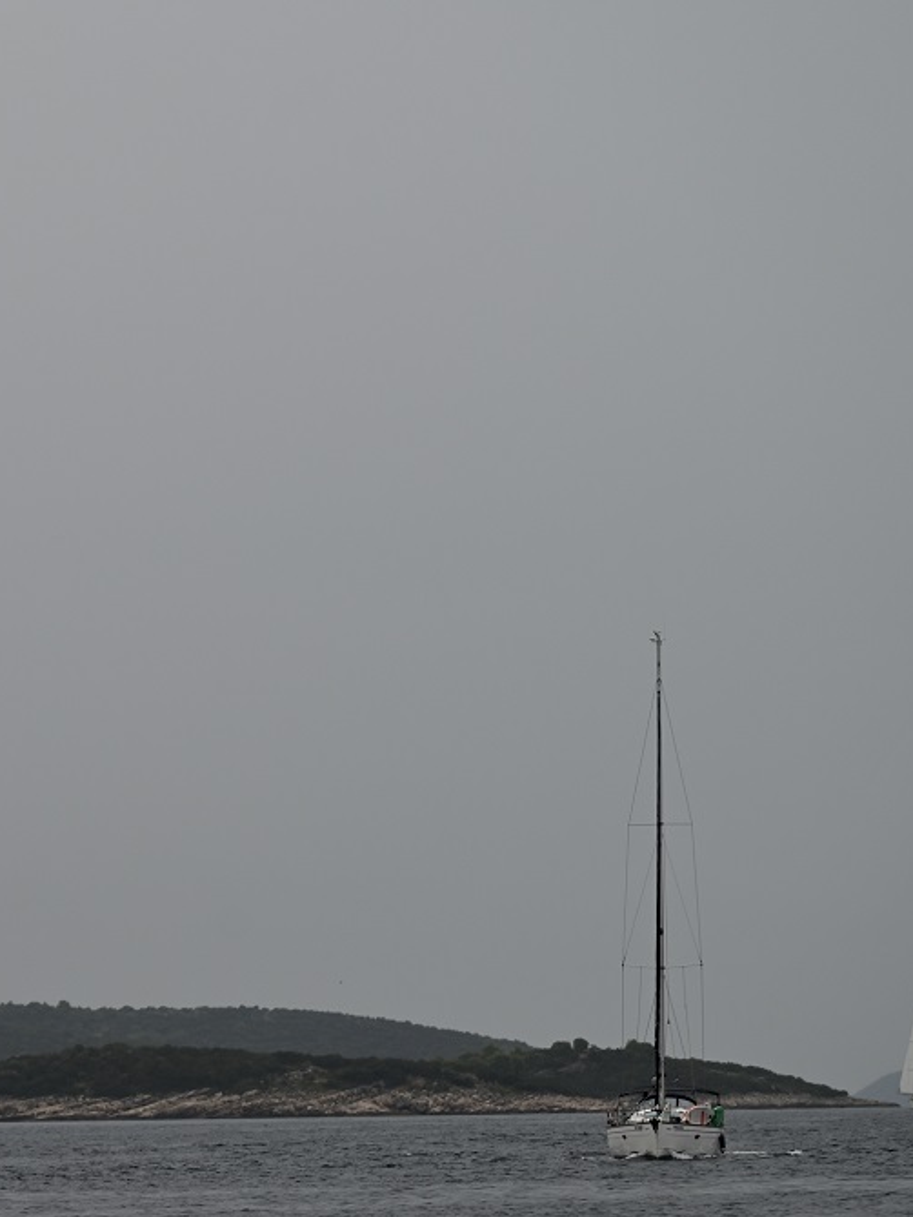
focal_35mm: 183
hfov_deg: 8.1
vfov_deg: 10.8
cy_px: 712
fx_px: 6433
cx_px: -62
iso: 110
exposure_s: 1/500
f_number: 5.6
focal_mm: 98
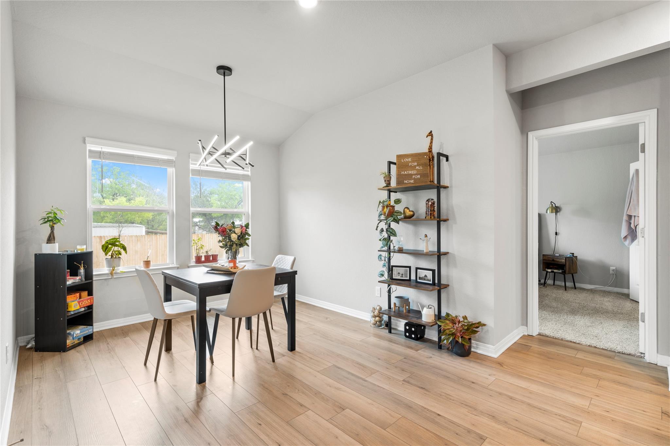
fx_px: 298
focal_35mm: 16
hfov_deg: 96.7
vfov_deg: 73.7
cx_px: 335
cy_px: 223
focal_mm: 16
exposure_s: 1/1.67
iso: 100
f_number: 8
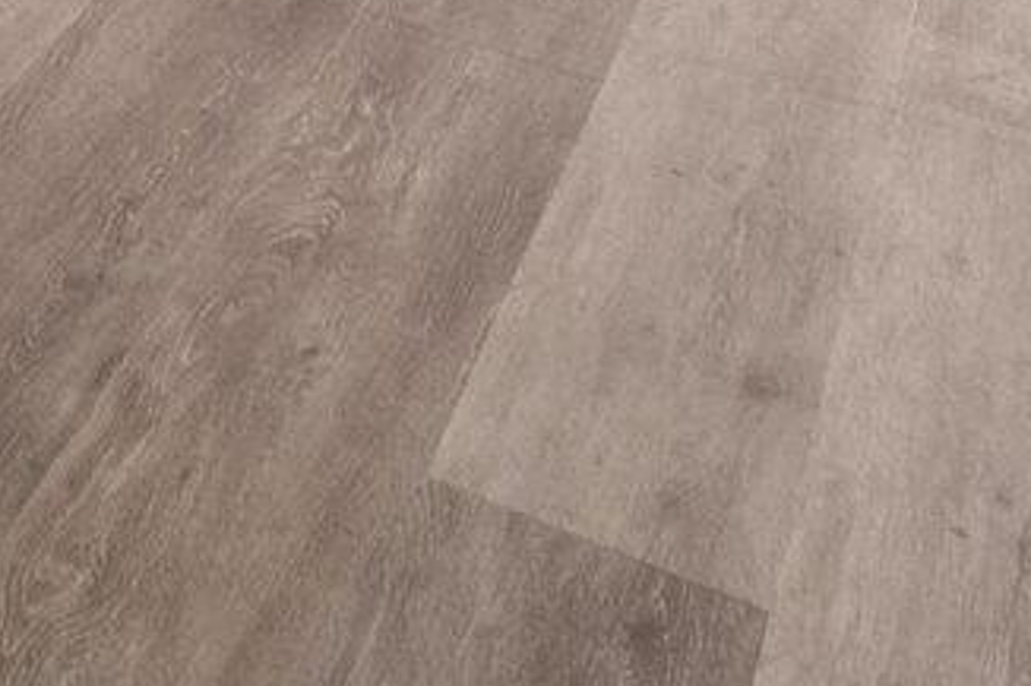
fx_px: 2519
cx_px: -1448
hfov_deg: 14.6
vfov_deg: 11.0
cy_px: -1279
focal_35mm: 88
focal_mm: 14
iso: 640
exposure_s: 1/2.5
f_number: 7.1
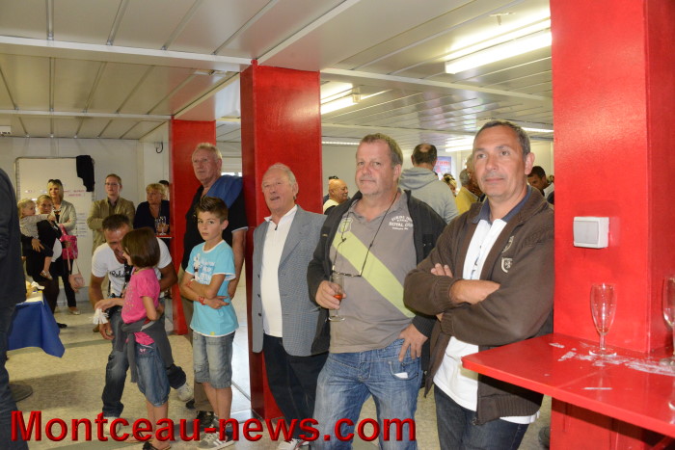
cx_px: 338
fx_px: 525
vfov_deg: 46.4
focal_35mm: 28
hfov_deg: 65.5
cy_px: 225
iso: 6400
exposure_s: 1/100
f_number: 8
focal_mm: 28
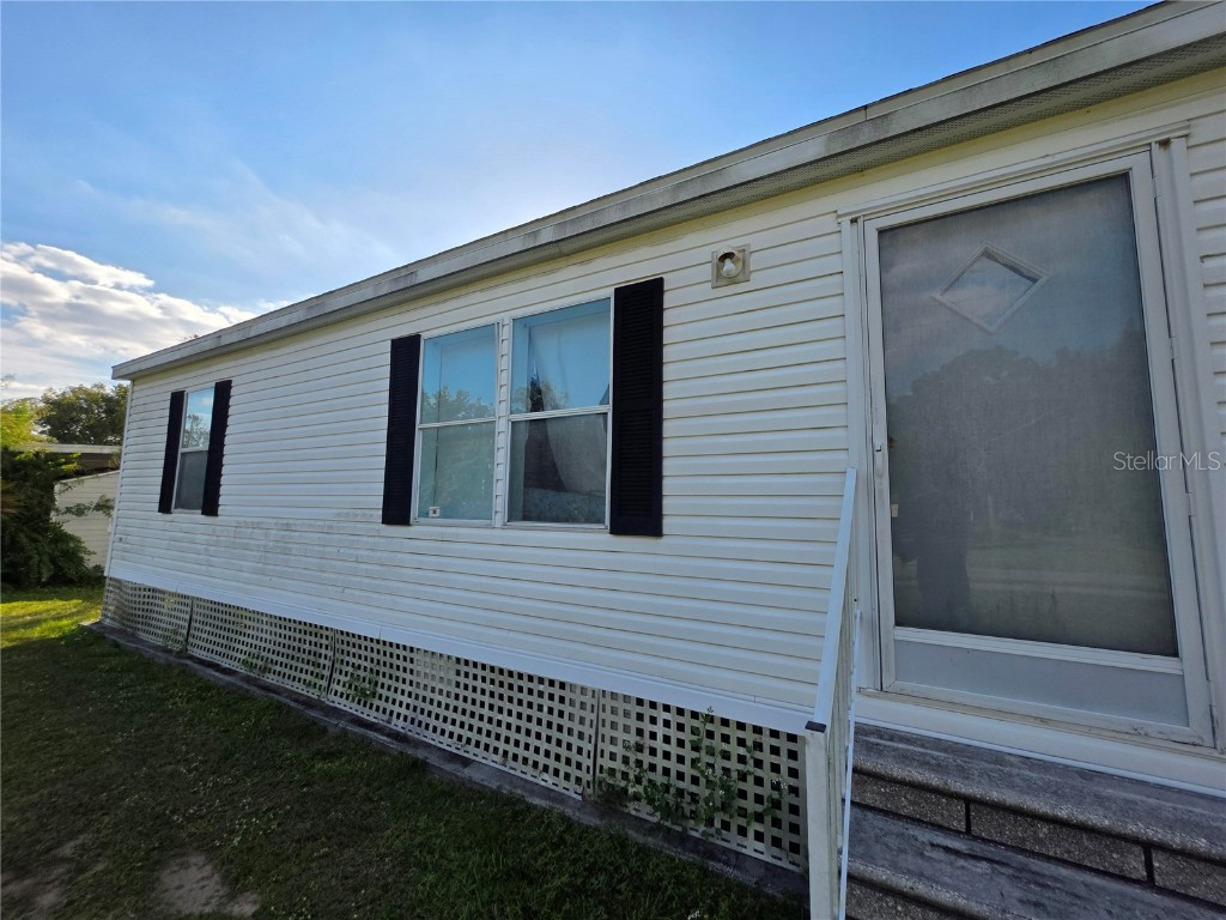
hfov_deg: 106.2
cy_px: 460
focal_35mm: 13
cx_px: 613
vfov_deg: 89.9
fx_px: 460
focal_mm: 2.2
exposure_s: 1/1614
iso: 40
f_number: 1.9
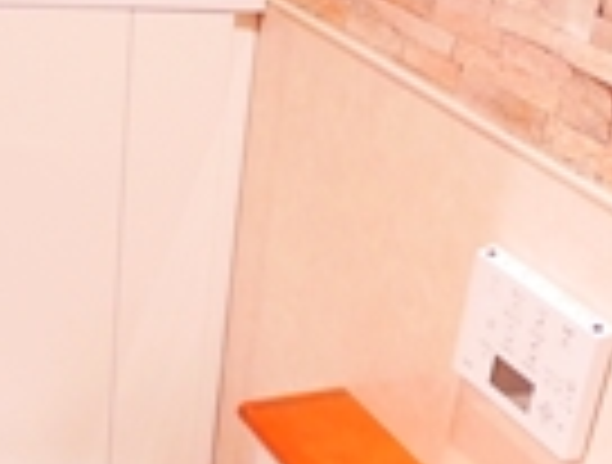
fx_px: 1171
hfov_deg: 29.2
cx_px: 385
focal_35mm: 66
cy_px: 487
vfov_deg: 21.4
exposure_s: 1/30
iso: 3200
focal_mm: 12
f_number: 3.5
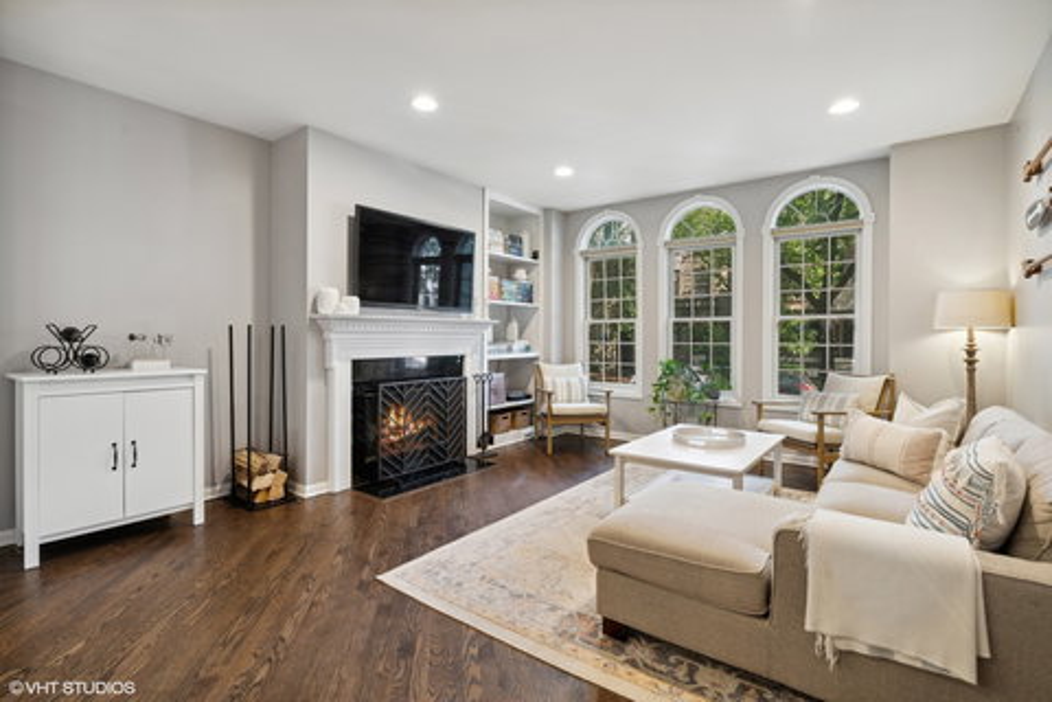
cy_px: 351
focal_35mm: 17
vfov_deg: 70.4
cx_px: 526
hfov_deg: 93.3
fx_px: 497
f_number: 8
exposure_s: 1/6
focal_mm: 17
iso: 320
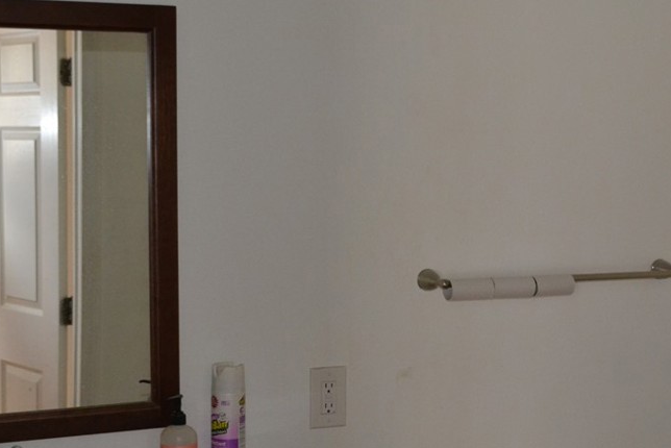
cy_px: 239
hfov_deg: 32.4
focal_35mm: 62
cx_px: 345
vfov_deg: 21.9
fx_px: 1156
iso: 1800
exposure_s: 1/60
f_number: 4.2
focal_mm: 26
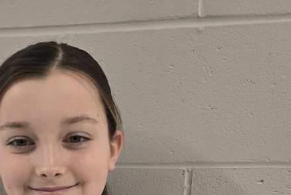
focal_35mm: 56
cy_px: 270
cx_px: 58
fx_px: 453
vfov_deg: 21.3
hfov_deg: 34.5
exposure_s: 1/120
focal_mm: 5.4
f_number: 1.8
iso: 125
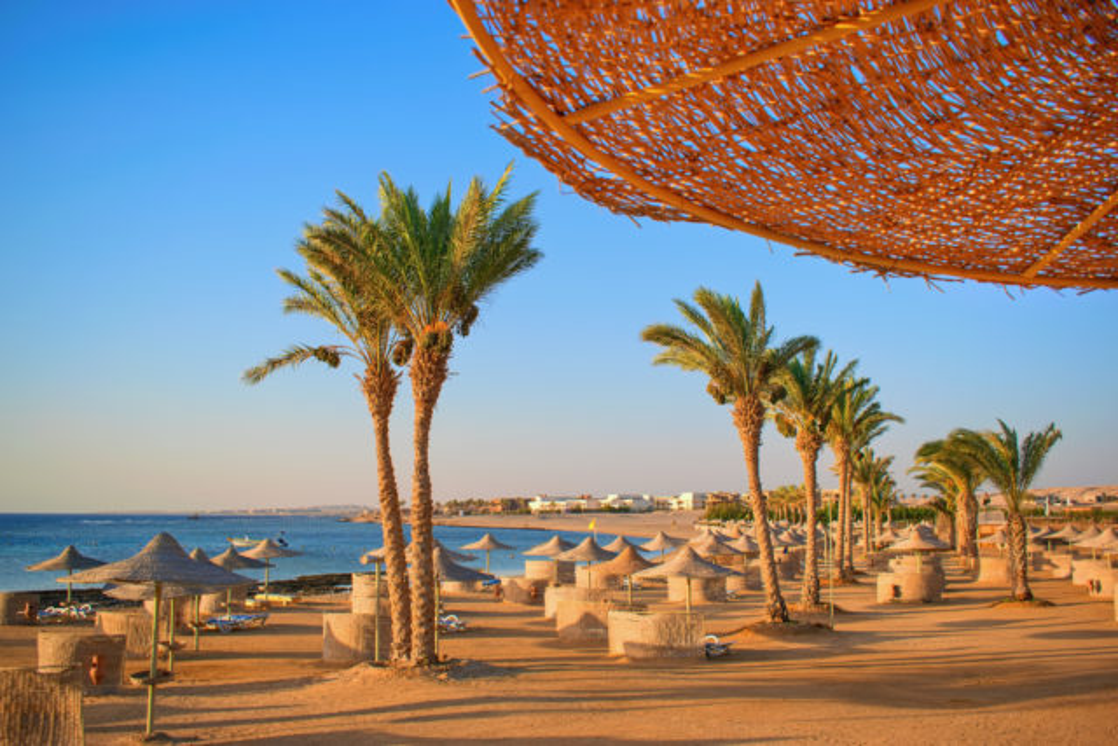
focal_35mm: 33
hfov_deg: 57.2
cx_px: 559
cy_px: 373
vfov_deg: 40.0
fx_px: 1025
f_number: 5
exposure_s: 1/500
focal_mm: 22
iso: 100
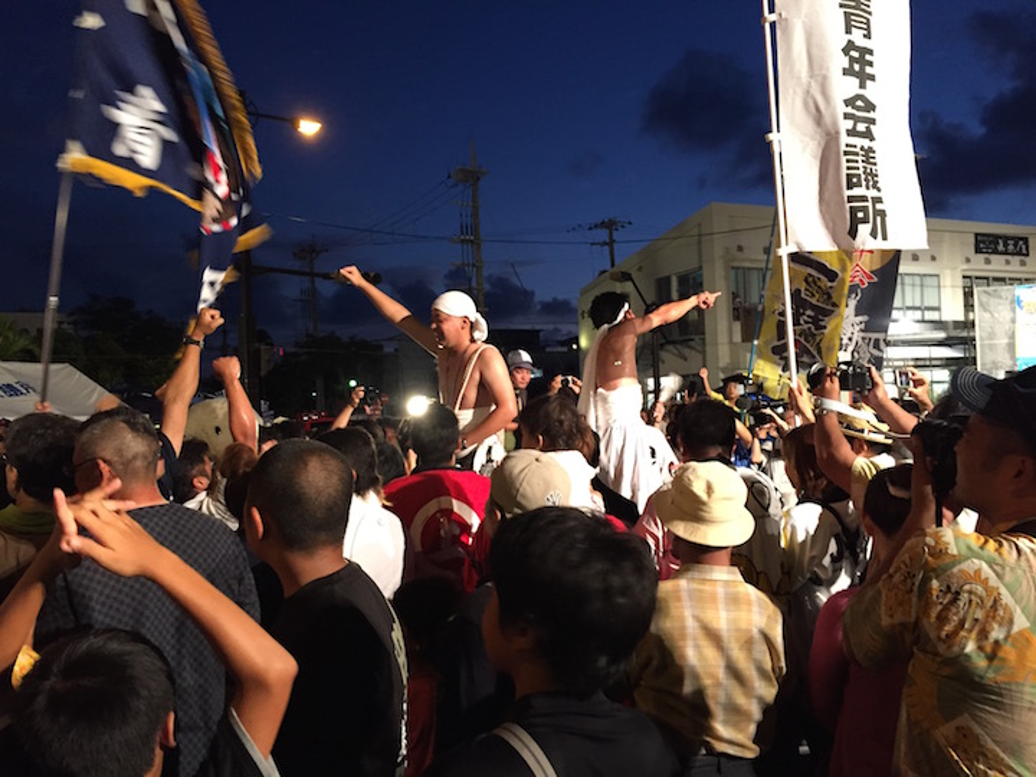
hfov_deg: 61.7
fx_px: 868
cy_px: 388
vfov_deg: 48.2
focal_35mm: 29
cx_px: 518
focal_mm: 4.15
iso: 250
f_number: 2.2
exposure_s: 1/20
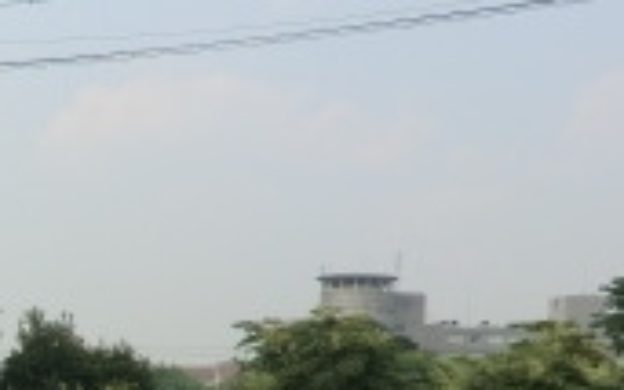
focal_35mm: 95
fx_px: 1616
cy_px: 554
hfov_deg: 20.4
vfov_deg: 13.1
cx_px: -128
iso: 80
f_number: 3.2
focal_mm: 4.3
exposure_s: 1/1000
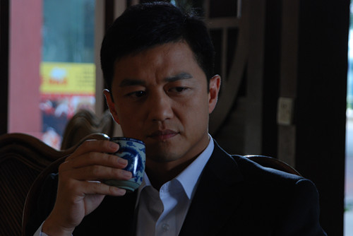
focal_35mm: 147
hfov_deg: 14.0
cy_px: 118
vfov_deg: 9.3
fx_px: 1442
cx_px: 176
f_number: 5.6
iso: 400
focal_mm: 98
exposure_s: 1/100
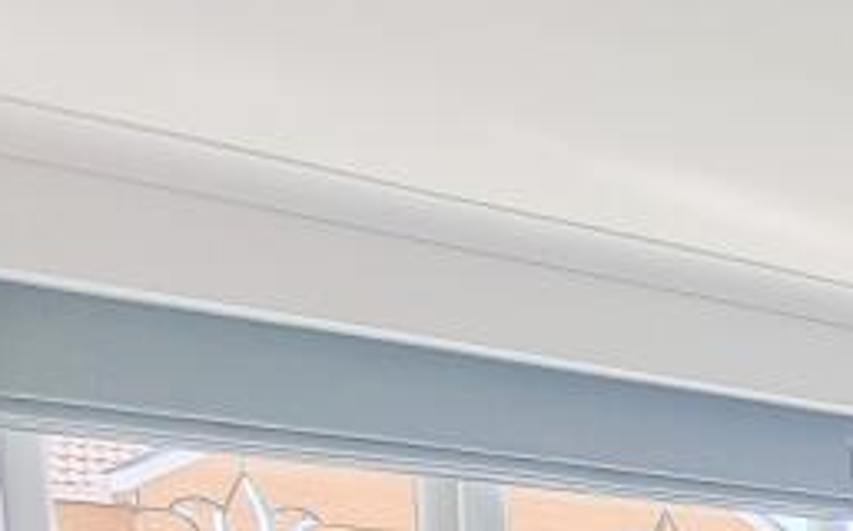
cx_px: 1603
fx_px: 1277
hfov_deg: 21.0
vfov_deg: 19.9
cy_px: 823
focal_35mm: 55
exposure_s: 1/219
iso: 50
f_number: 2.2
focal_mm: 2.2
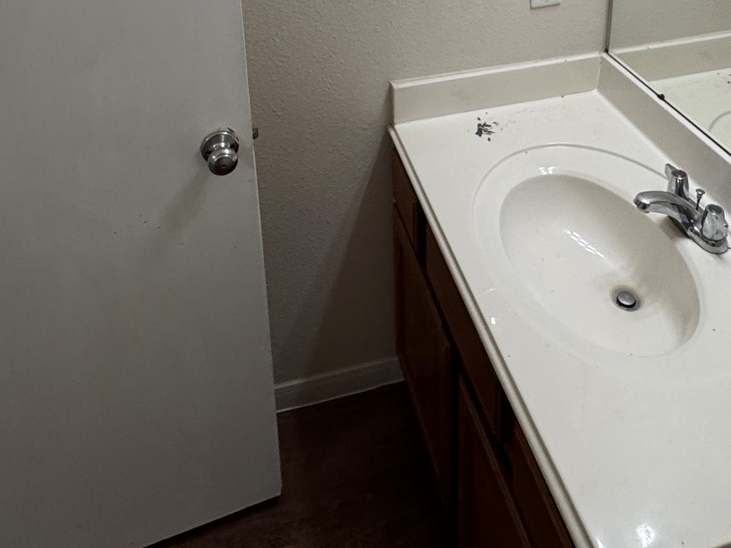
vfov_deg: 35.6
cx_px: 395
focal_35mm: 33
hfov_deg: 55.3
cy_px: -77
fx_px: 697
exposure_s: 1/120
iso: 160
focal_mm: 2.22
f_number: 2.2
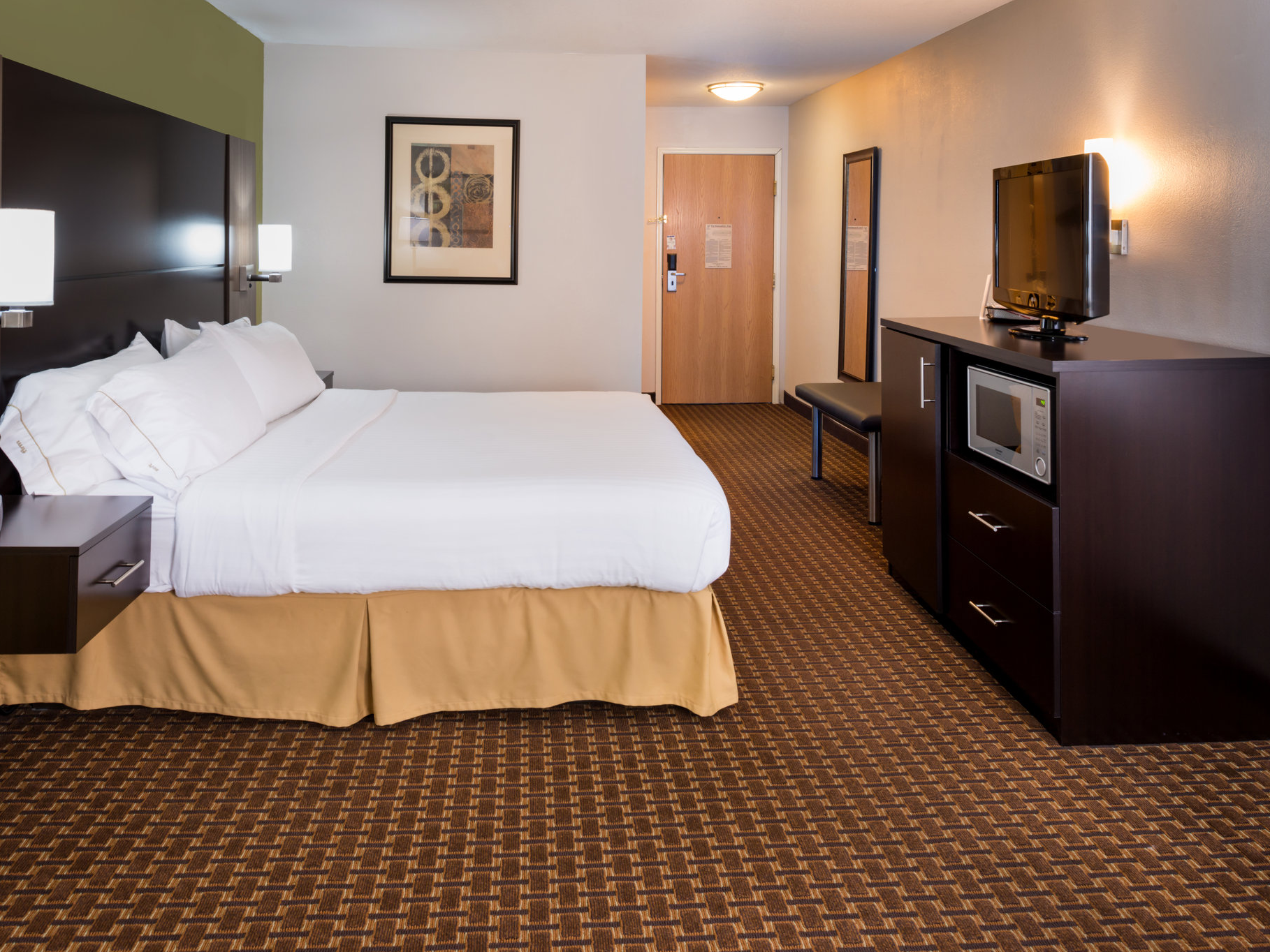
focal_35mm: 26
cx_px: 599
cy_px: 476
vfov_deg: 53.1
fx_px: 954
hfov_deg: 67.2
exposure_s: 1/3
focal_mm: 24
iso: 400
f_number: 11
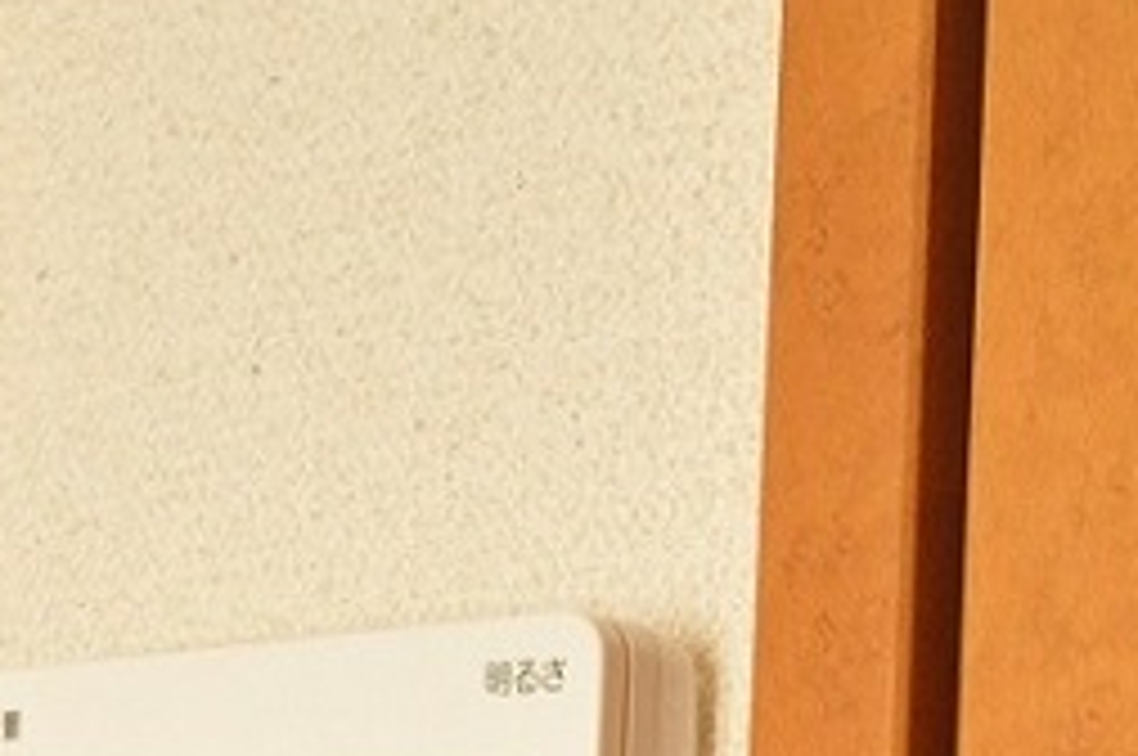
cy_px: 1094
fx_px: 3599
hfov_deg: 18.0
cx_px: 540
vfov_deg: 11.5
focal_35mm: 114
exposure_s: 1/320
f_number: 4.5
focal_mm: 20
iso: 2000
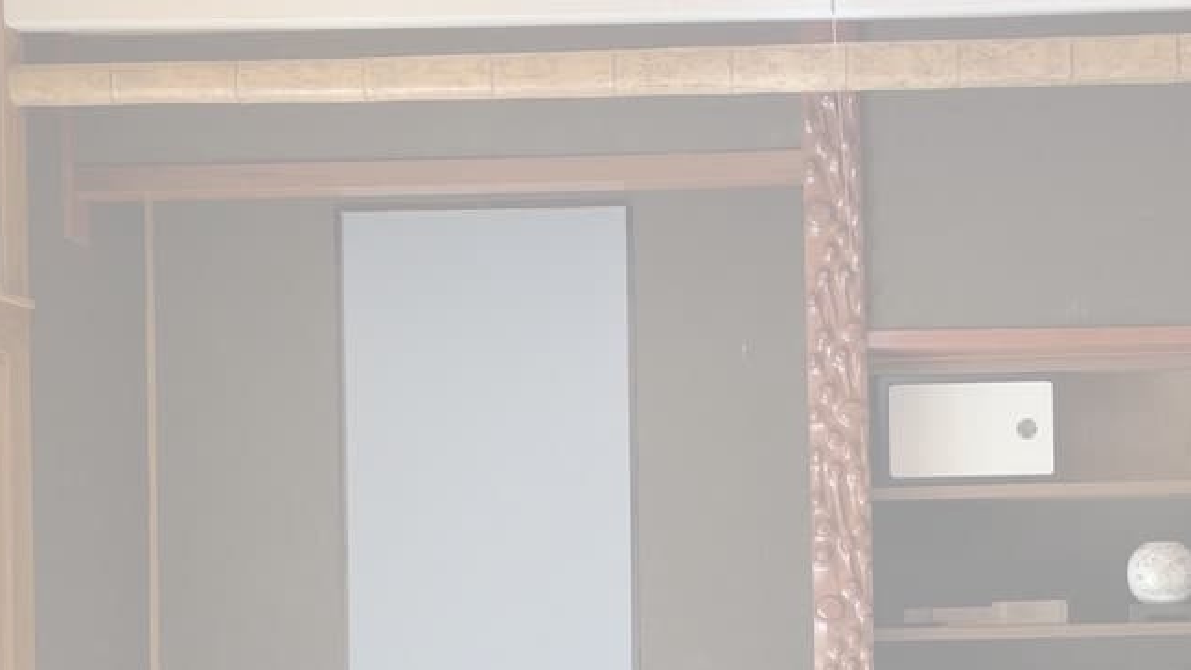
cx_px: 815
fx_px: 1990
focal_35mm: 63
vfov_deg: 19.0
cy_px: 523
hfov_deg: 33.0
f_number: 1.6
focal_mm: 4.2
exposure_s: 1/100
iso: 50
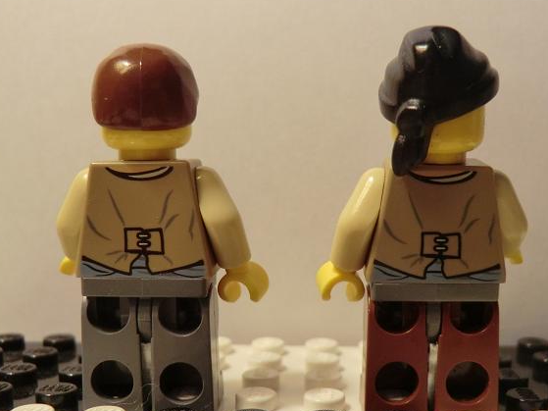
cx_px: 288
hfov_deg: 42.9
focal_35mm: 44
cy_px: 211
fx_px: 696
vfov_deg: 32.9
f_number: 3.8
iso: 250
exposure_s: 1/60
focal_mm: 7.1
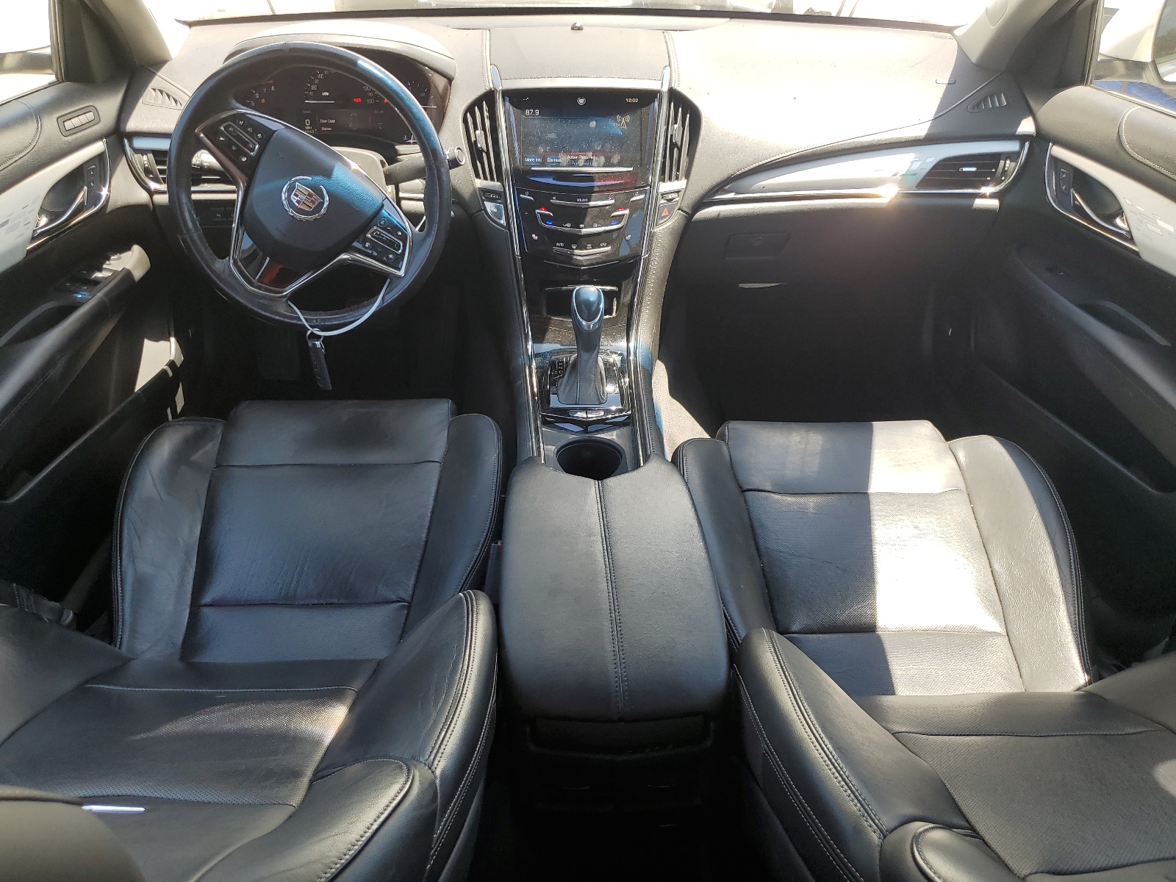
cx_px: 588
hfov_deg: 67.3
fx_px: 883
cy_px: 441
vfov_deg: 53.1
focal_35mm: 26
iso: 50
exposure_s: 1/294
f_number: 1.5
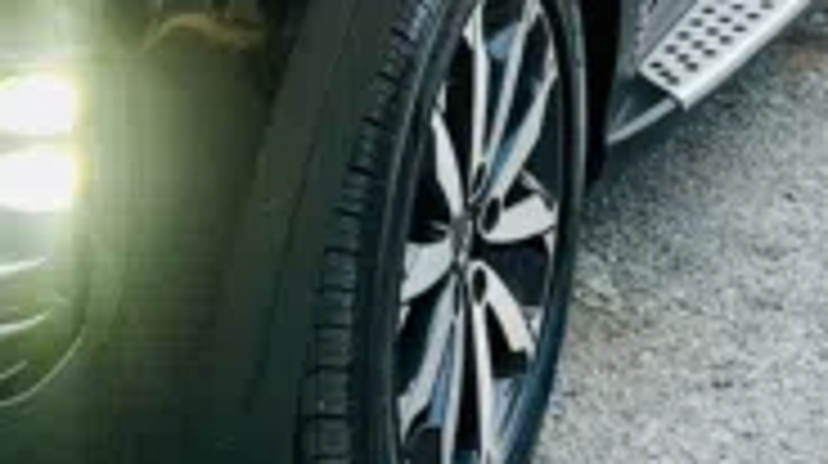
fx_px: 1996
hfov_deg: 21.4
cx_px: -216
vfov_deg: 12.3
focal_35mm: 91
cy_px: -342
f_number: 1.78
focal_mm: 6.86
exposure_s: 1/83
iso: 125
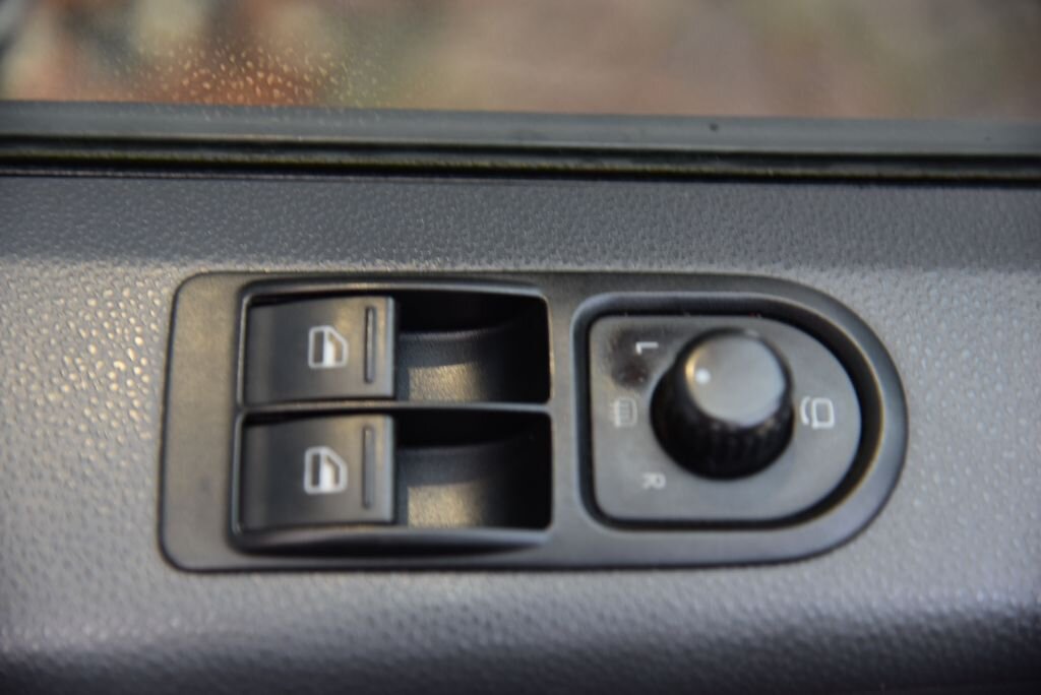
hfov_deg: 23.9
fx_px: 2459
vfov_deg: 16.1
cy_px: 348
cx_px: 520
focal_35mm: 85
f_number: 4
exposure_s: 1/30
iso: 500
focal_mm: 85
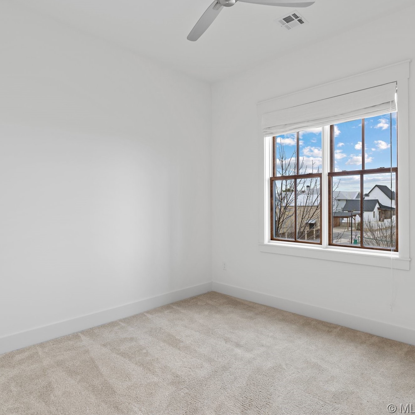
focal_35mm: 21
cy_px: 207
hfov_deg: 71.4
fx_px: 285
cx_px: 249
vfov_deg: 72.1
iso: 100
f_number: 8
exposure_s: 1/1.67
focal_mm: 16
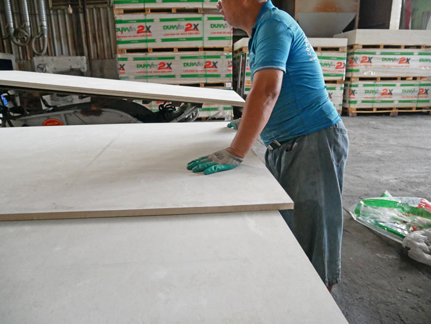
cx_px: 216
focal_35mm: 24
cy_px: 162
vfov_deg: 56.9
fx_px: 299
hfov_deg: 71.6
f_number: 3.5
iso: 1600
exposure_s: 1/60
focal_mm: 12
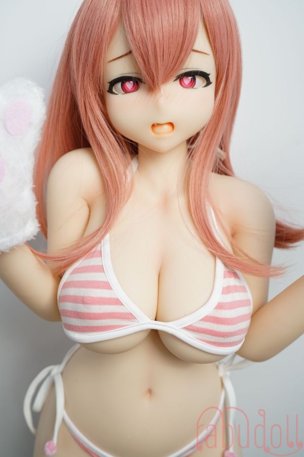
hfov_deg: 37.9
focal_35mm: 35
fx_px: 443
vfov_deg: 54.4
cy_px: 228
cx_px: 152
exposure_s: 1/100
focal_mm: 35
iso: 500
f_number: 4.5
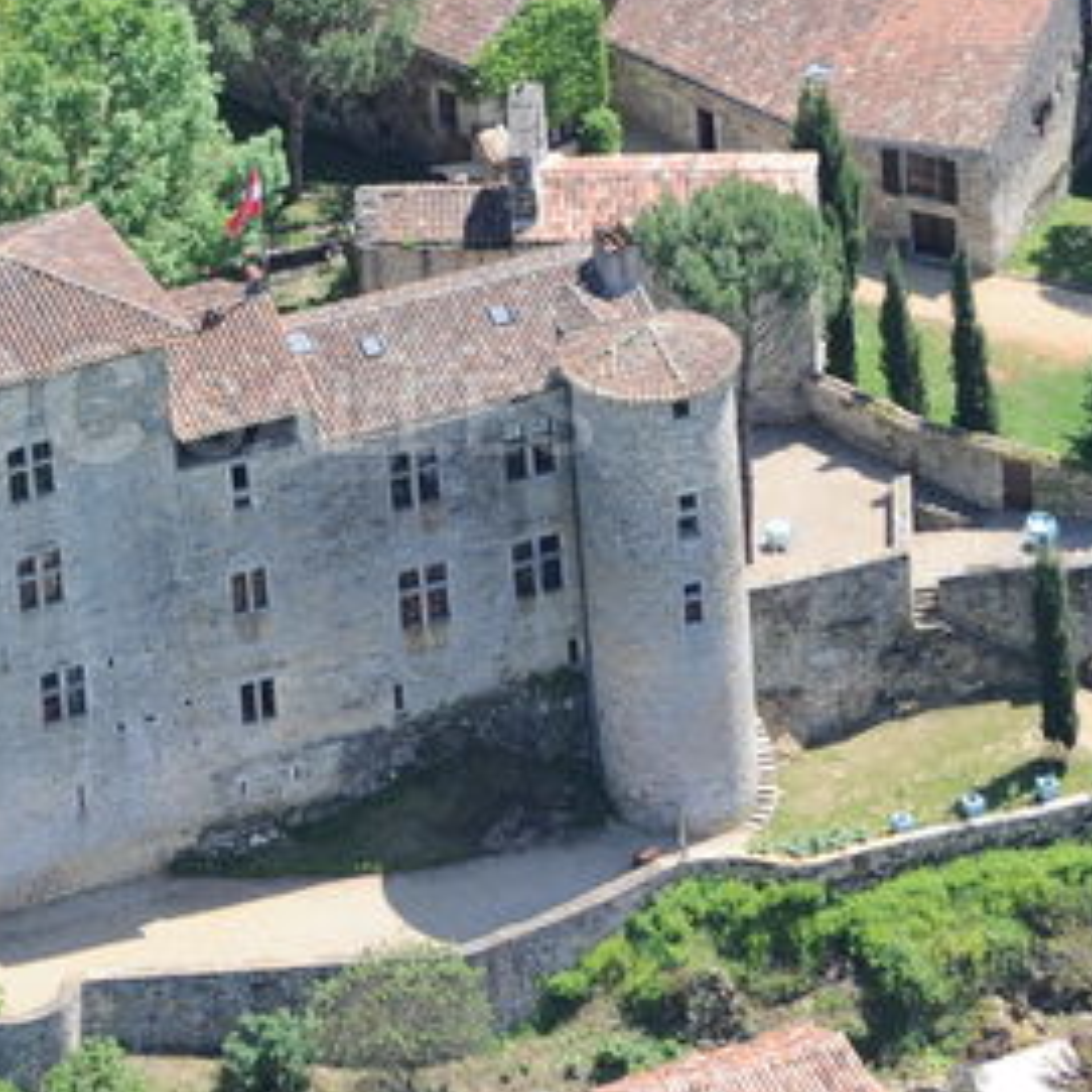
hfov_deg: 3.8
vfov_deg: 3.8
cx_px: 16
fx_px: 16632
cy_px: 387
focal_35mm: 466
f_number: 5.6
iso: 200
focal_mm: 155
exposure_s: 1/640
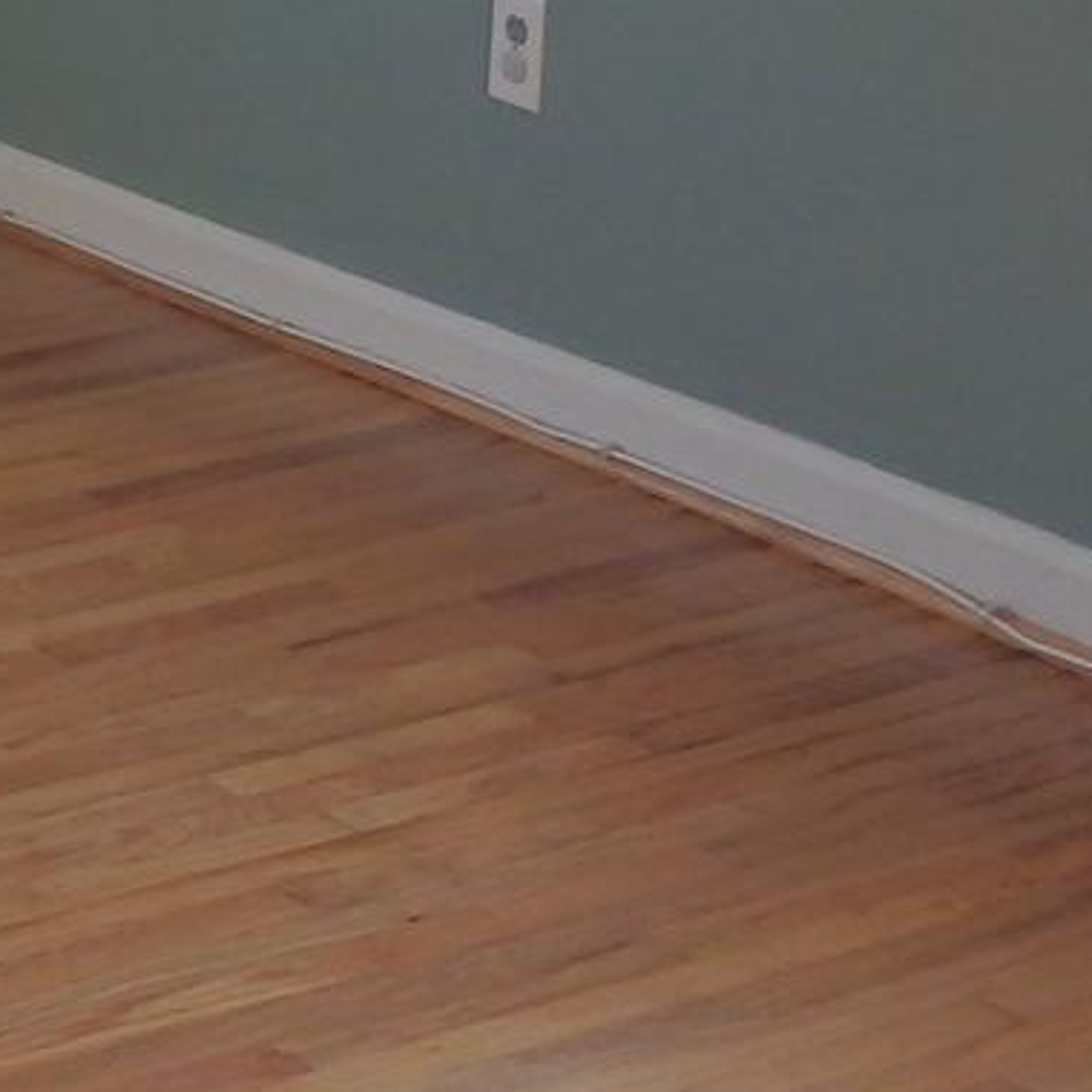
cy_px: 106
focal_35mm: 119
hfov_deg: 13.5
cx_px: -681
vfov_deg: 14.5
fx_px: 4247
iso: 125
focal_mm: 4.5
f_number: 3
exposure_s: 1/80
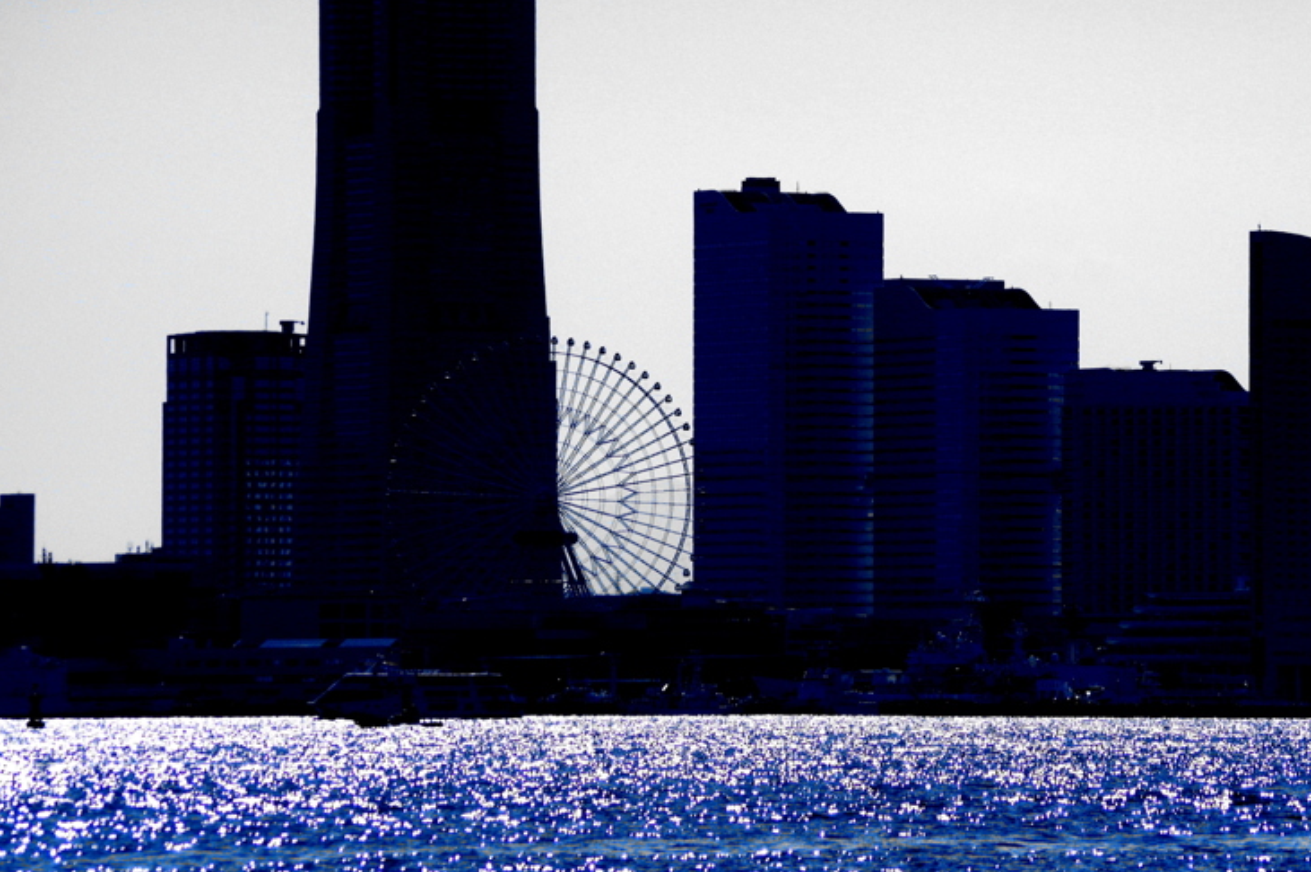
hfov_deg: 6.5
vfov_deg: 4.4
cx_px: 786
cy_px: 359
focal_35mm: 315
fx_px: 11461
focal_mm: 150
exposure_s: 1/8000
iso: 400
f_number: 6.3
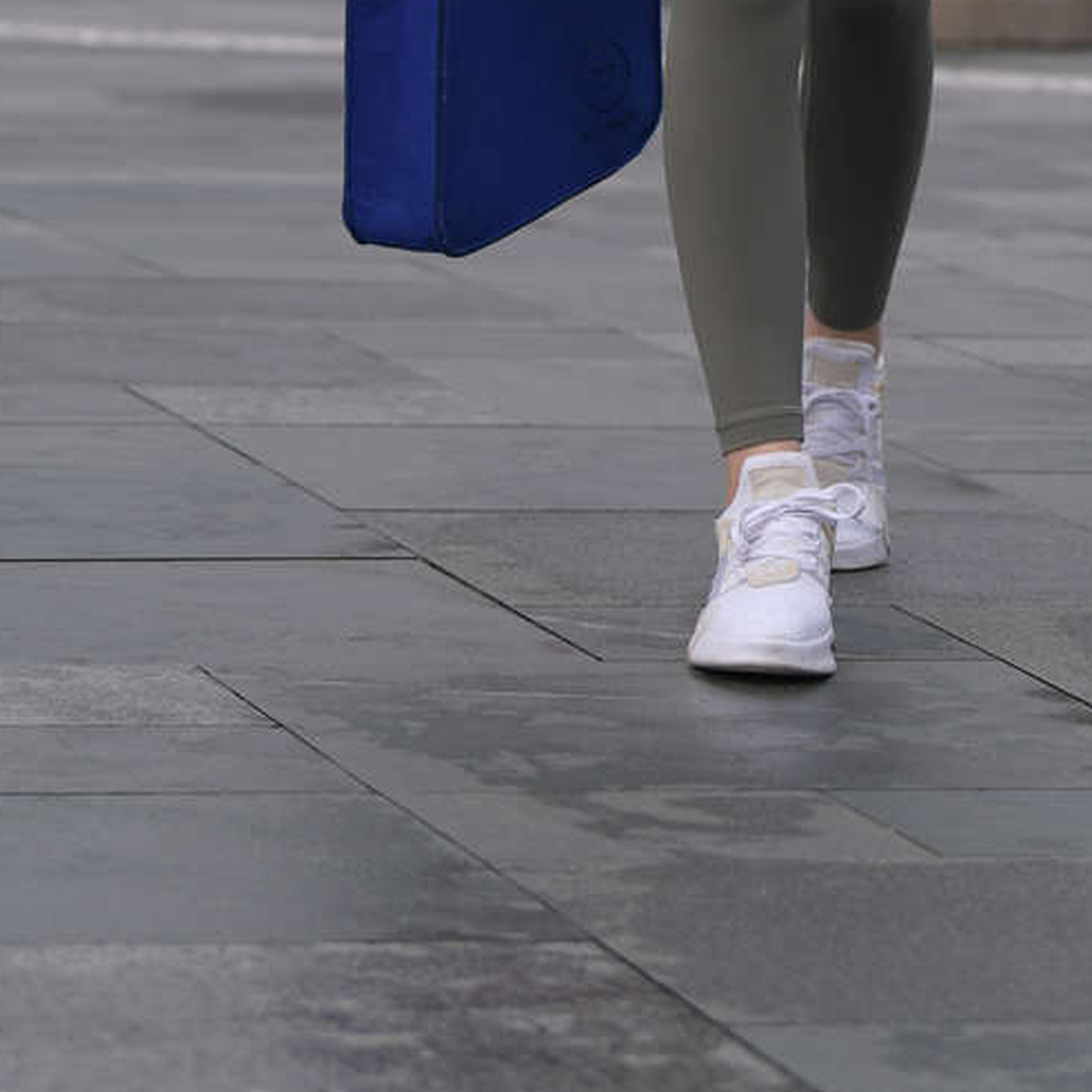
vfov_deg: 6.0
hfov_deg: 6.1
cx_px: 943
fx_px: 10207
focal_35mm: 286
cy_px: -783
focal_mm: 92
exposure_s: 1/640
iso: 80
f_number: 3.5
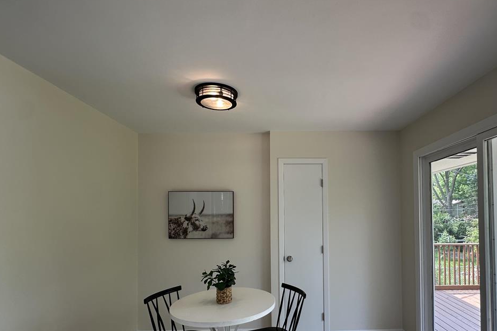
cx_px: 288
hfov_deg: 83.3
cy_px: 206
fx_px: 276
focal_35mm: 20
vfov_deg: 61.1
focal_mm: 2.22
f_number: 2.2
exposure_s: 1/120
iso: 64
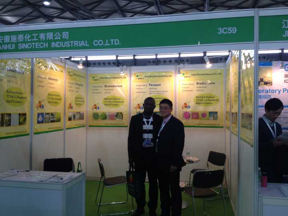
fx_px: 291
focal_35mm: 35
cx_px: 144
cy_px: 108
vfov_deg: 40.7
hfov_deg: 52.6
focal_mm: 4.28
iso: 50
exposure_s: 1/40
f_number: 2.4
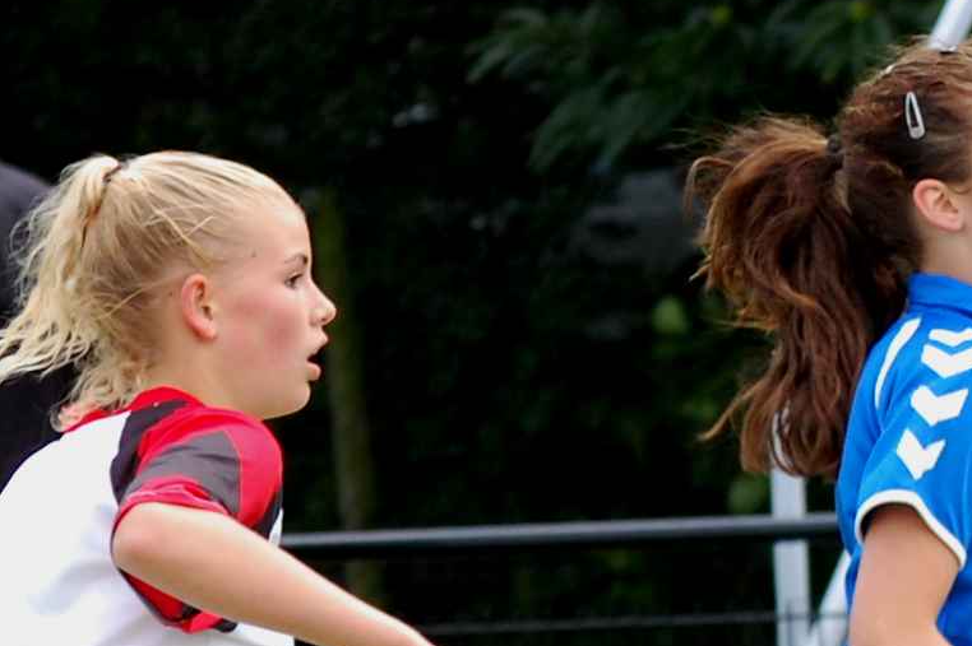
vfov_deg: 4.3
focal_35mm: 318
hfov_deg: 6.5
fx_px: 8580
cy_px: 544
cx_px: 927
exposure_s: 1/500
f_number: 5
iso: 400
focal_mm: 100
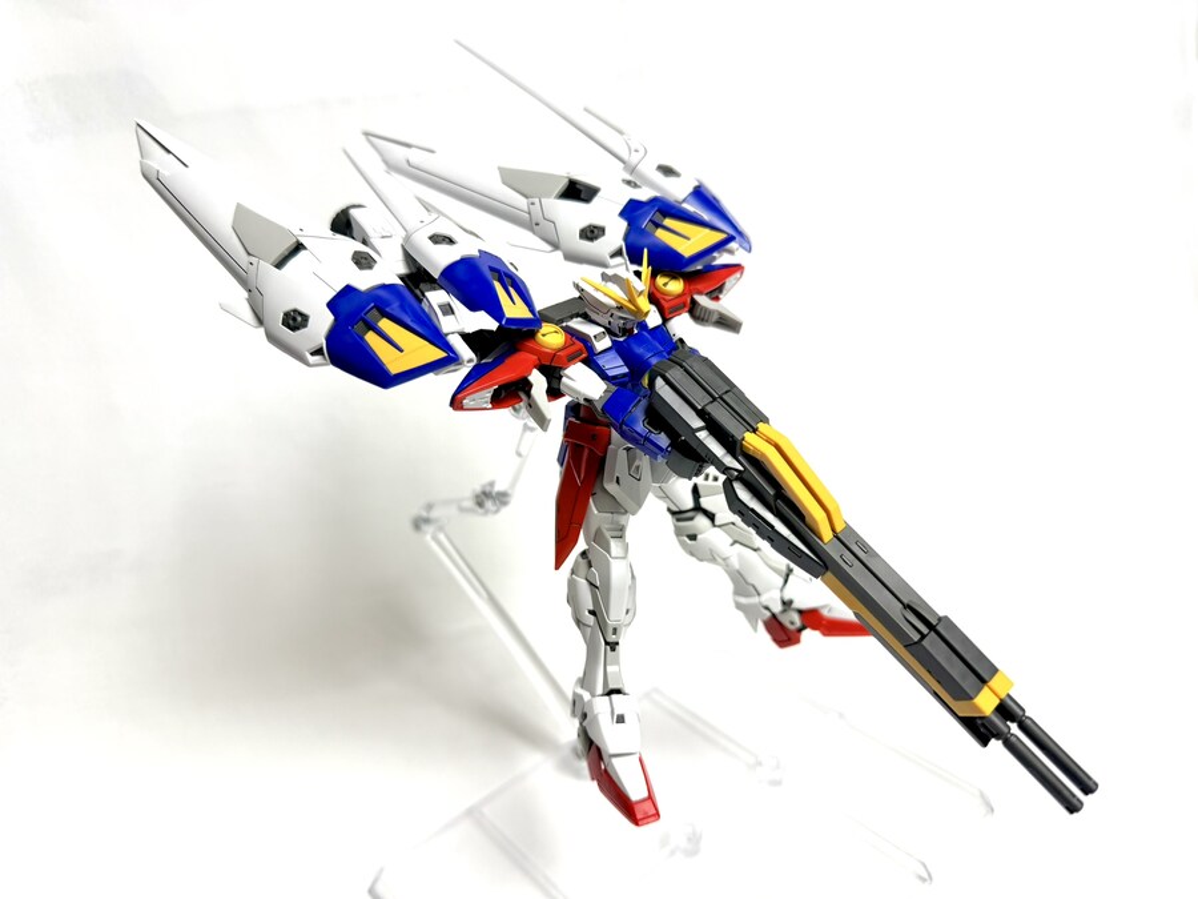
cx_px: 599
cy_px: 450
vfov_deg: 56.8
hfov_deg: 71.6
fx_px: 831
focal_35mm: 24
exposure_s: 1/121
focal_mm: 6.76
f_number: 1.78
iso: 64
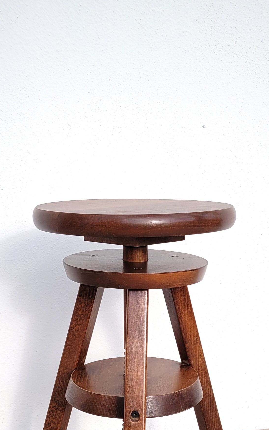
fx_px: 739
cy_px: 323
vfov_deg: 31.9
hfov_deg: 20.6
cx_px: 140
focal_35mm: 63
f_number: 1.8
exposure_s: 1/1848
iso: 40
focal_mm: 5.4
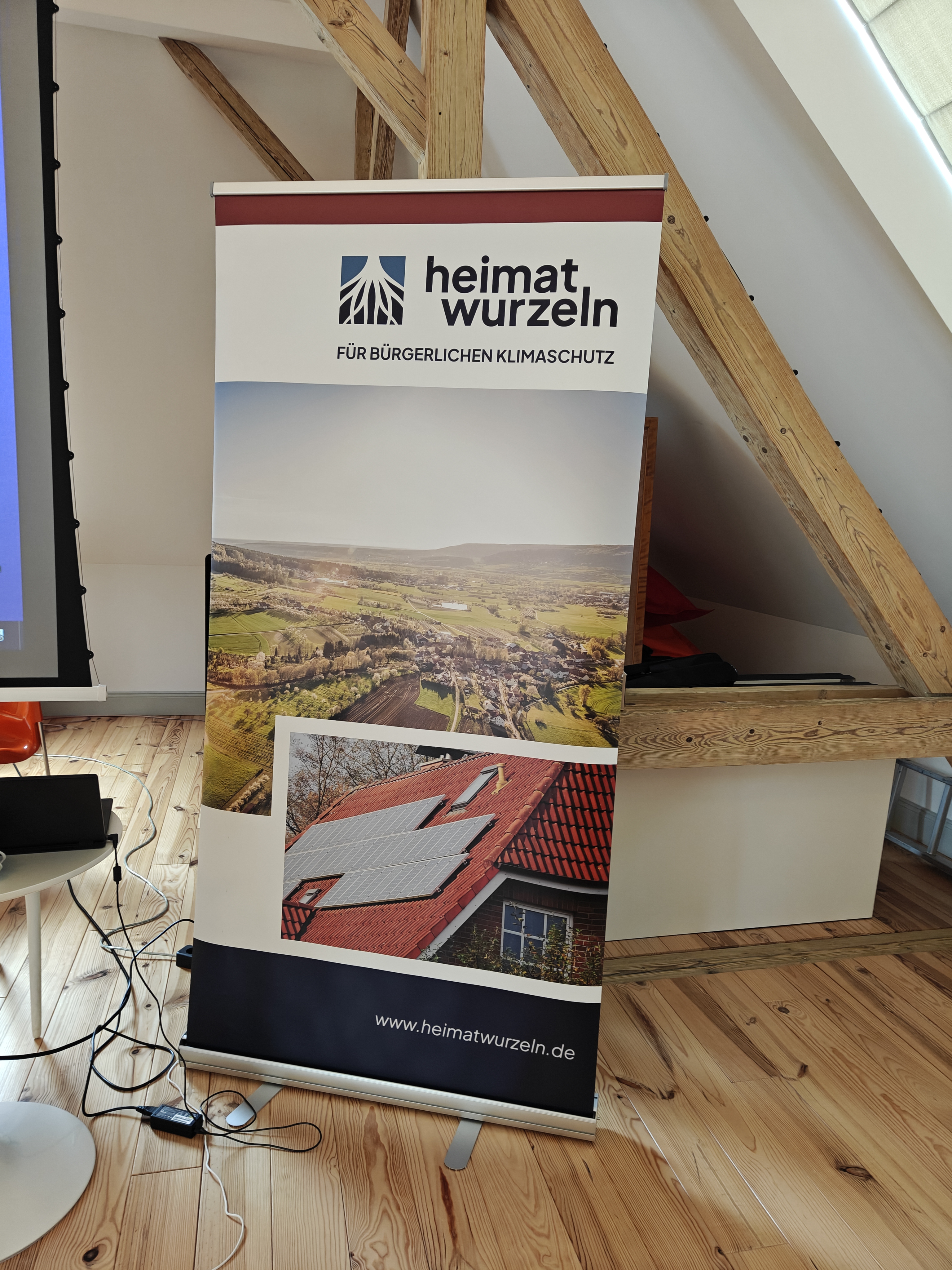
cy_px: 635
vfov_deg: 71.6
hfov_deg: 56.8
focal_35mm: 24
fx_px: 880
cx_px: 476
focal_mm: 5.59
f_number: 1.8
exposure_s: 1/53
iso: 500
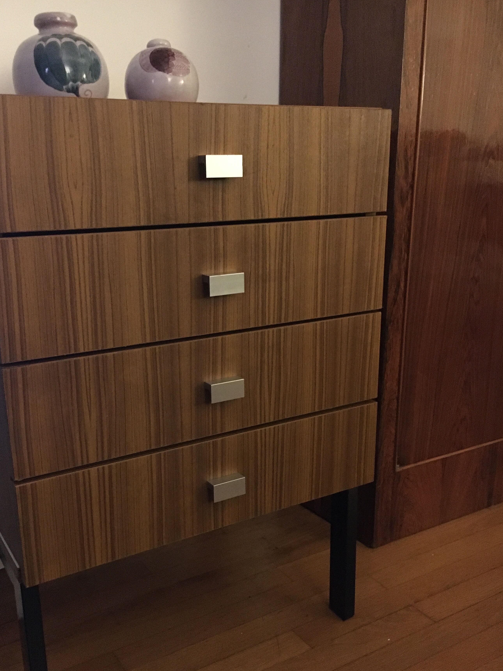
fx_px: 659
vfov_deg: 53.8
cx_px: 217
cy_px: 379
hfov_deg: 41.7
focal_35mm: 34
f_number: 2.2
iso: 640
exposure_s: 1/17
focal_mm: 4.15
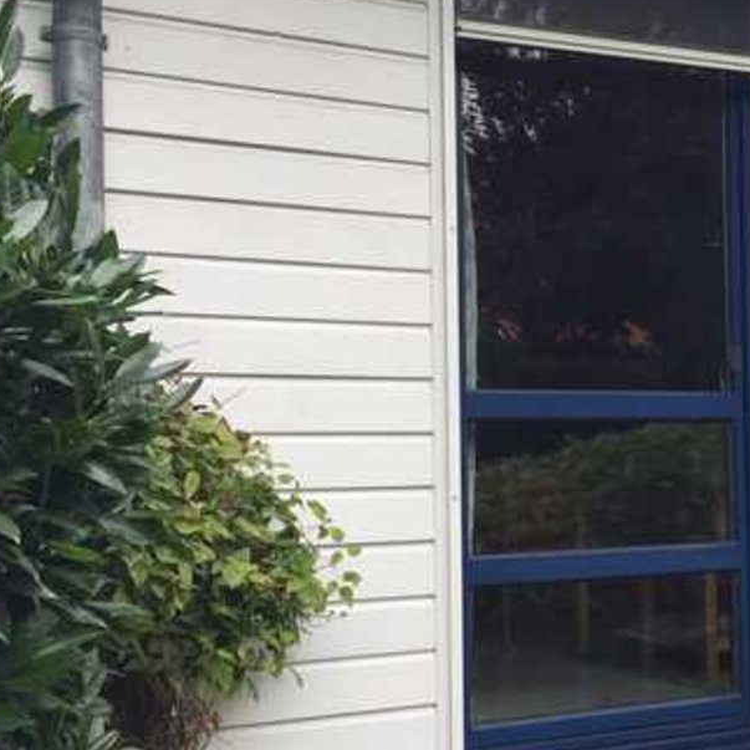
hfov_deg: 32.5
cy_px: 454
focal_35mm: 51
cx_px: 592
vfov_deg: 33.3
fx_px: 1250
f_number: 2.2
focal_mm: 4.15
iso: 32
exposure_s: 1/416
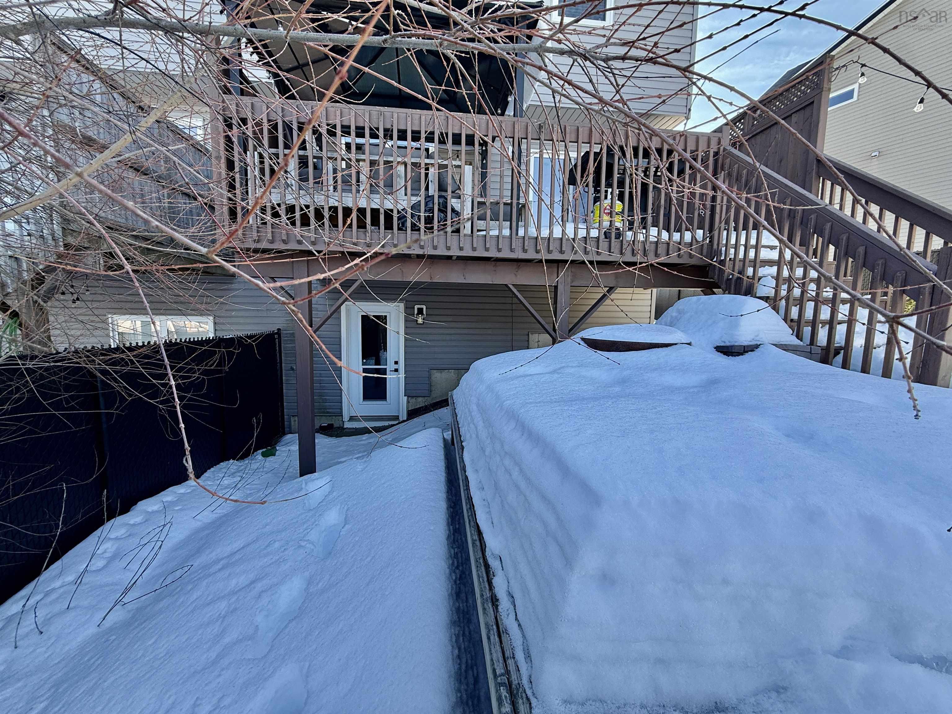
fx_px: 385
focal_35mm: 14
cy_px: 357
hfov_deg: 102.1
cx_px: 476
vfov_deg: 85.7
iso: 50
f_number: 2.2
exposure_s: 1/405
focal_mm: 2.22
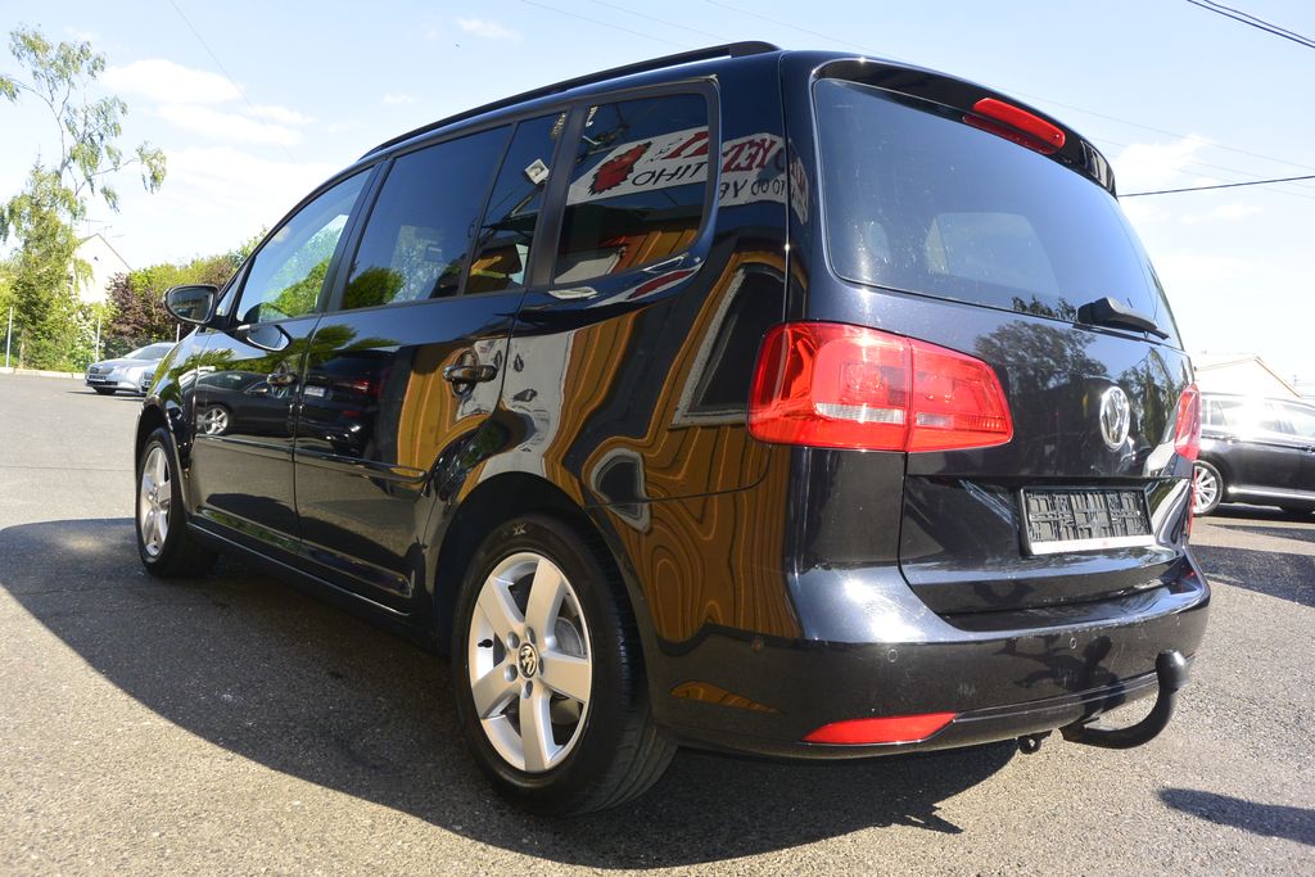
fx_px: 986
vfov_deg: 47.9
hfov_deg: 67.4
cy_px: 438
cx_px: 658
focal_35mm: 27
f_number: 5.6
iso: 160
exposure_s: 1/250
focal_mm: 10
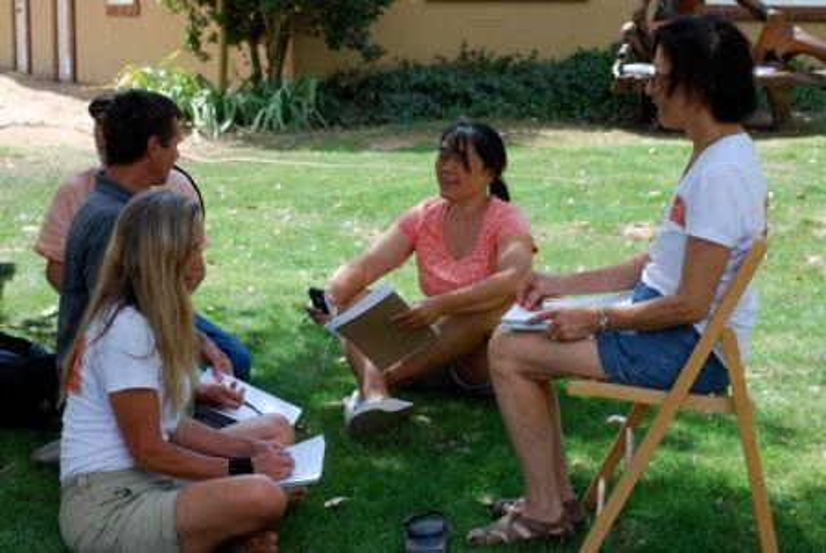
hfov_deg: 27.0
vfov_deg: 18.2
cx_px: 413
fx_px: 1723
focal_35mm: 75
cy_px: 276
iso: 100
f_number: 6.3
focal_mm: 50
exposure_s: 1/160
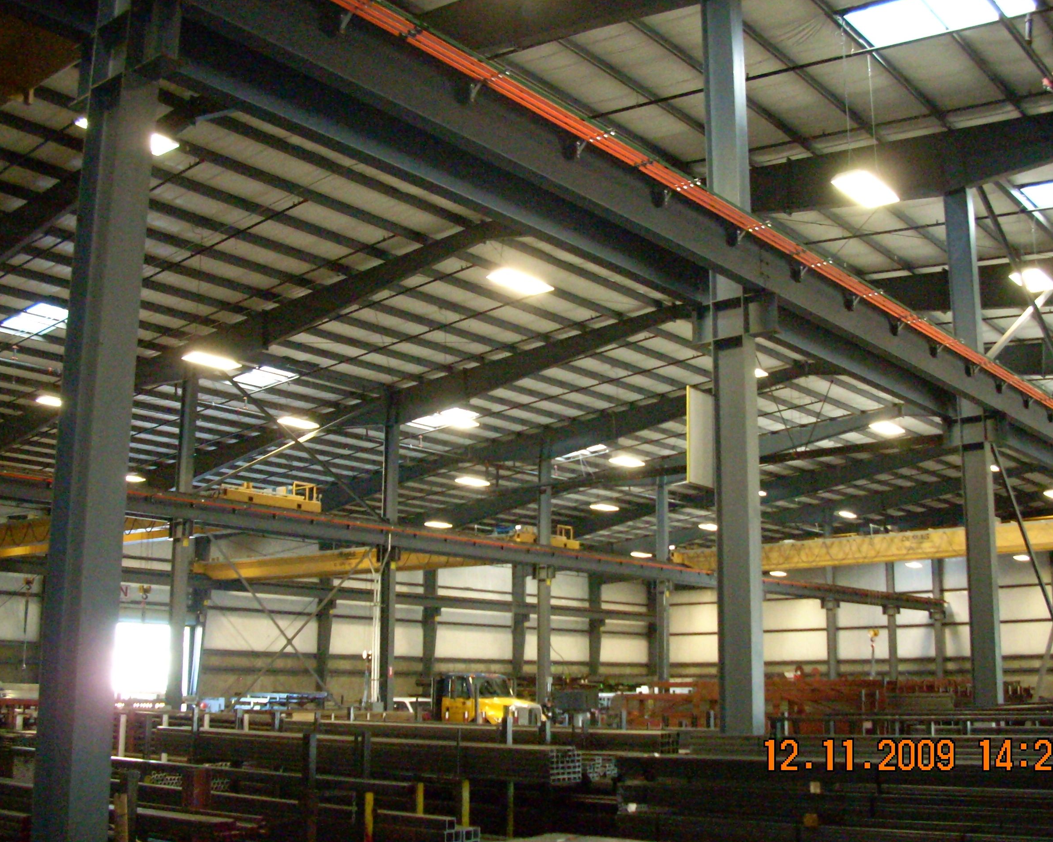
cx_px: 552
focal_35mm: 39
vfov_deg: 38.2
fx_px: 1215
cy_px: 417
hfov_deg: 46.8
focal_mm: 6.2
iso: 800
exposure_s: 1/60
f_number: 2.8
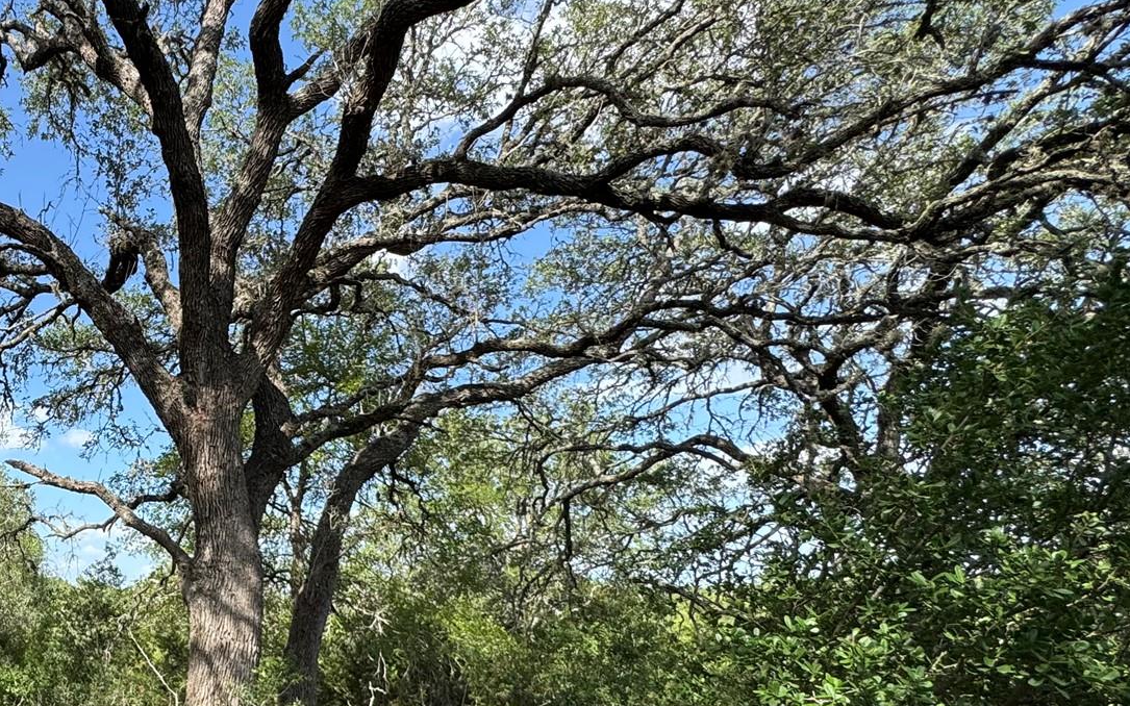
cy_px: 514
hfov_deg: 56.6
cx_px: 99
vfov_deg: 43.4
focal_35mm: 28
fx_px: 862
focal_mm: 2.22
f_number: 2.2
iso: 40
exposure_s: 1/664
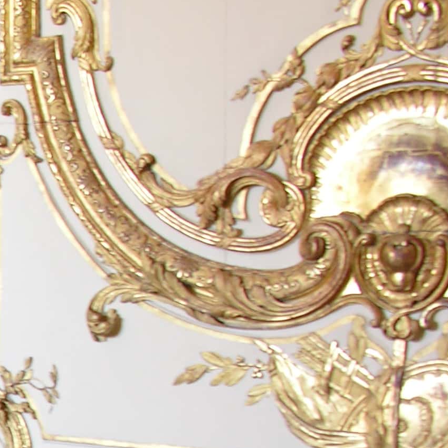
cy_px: 542
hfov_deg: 13.2
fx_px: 1742
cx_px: -355
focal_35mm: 119
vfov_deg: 14.2
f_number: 2.8
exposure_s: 1/3.6
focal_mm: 8.9
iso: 66
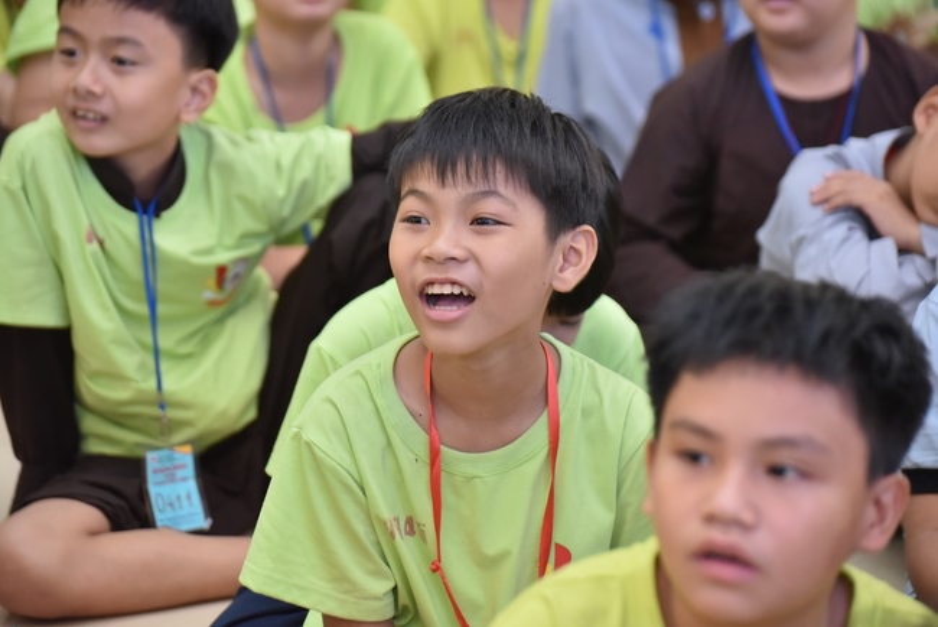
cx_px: 469
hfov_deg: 16.4
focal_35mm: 125
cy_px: 314
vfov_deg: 11.0
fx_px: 3258
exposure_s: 1/125
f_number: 4.8
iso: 2500
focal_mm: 125
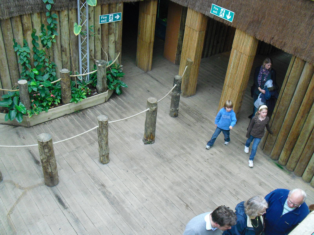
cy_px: 118
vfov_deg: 39.7
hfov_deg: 51.4
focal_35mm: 36
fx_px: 327
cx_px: 157
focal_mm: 6.3
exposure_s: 1/100
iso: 400
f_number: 3.1
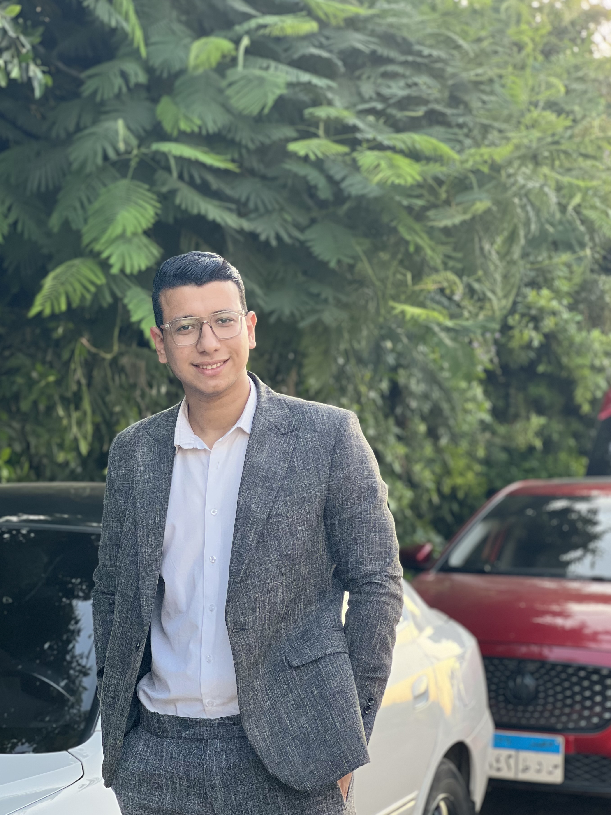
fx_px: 2024
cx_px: 283
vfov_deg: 22.8
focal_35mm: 86
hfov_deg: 17.2
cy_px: 407
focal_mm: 9
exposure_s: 1/121
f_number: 2.8
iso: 125
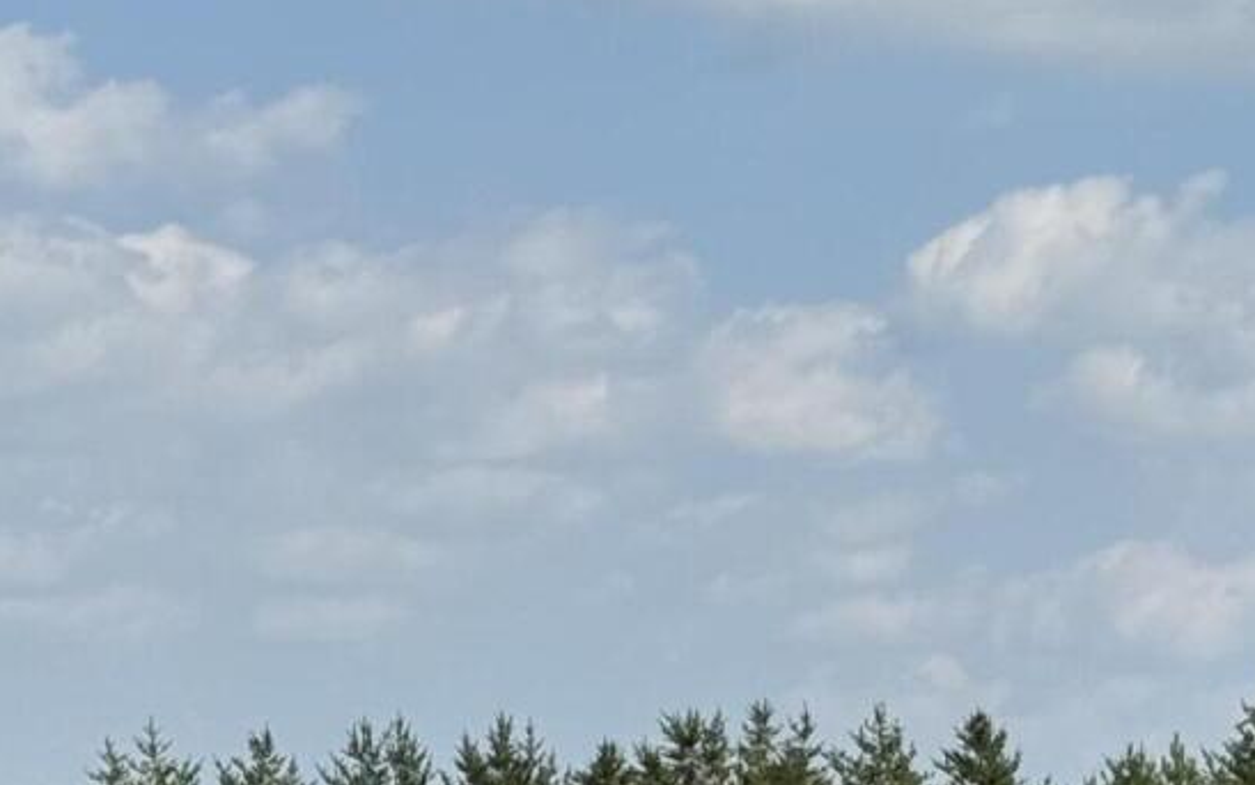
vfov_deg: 6.9
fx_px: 6362
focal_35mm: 186
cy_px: 1432
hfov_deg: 11.2
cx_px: 1092
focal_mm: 6.76
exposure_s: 1/5376
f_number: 1.78
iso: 80
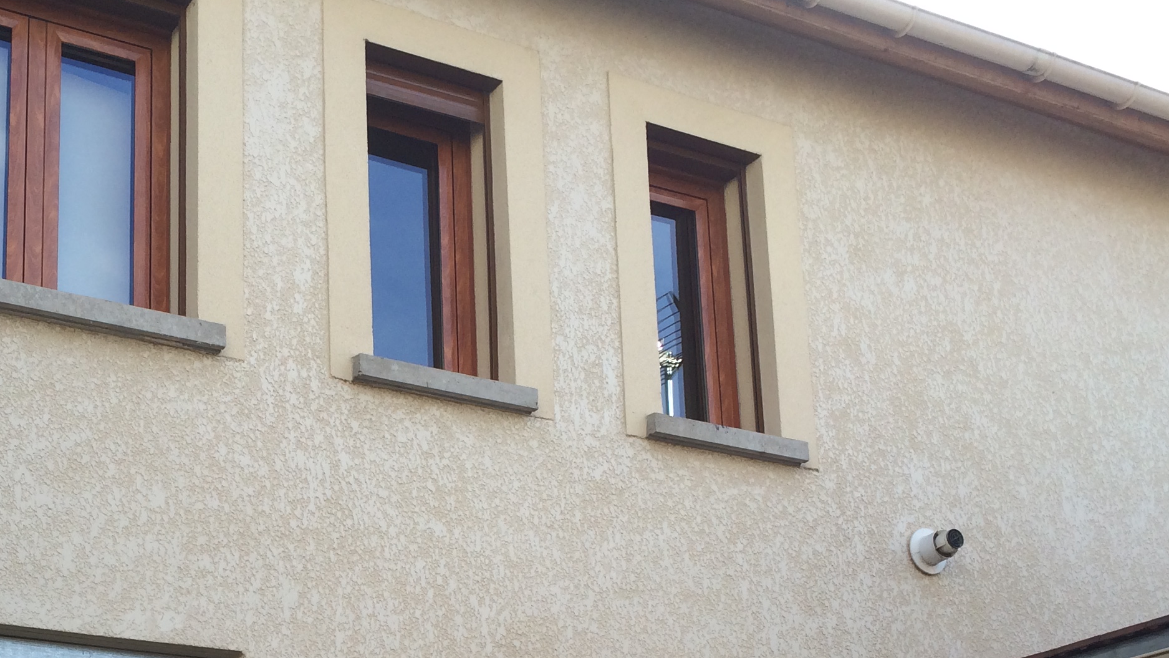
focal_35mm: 55
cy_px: 738
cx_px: 295
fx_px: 1705
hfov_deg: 37.0
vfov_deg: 20.7
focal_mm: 4.15
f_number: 2.2
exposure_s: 1/471
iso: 32
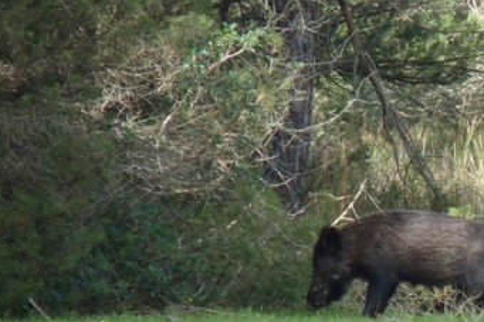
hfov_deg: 2.2
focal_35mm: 949
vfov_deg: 1.4
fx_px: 12752
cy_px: 226
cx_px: 444
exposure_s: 1/125
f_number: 4.4
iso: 100
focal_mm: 86.4
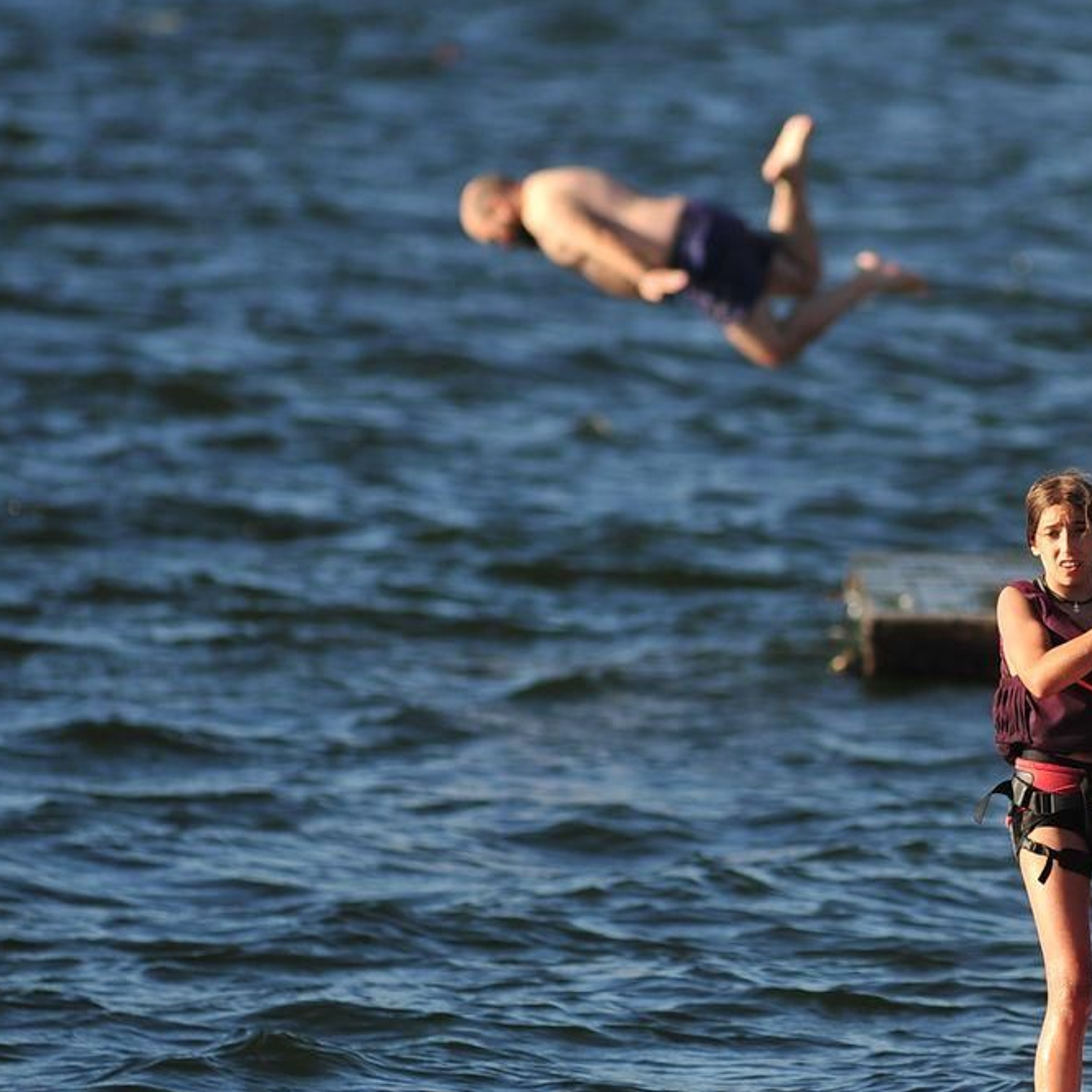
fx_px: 21878
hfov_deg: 2.9
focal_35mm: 613
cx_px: 954
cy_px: 569
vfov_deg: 2.9
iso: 125
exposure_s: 1/1250
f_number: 3.2
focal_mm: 300
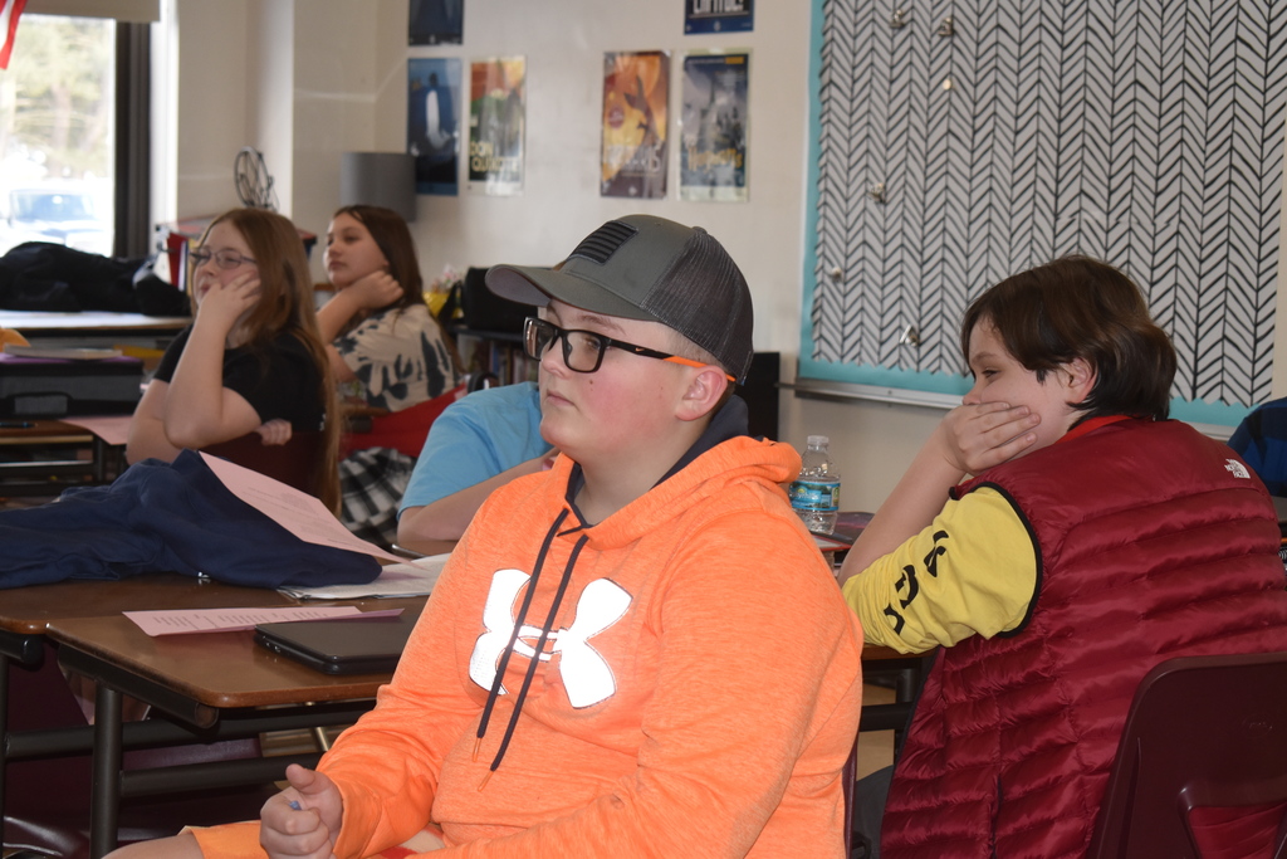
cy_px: 430
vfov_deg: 16.6
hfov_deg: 24.6
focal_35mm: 82
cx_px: 644
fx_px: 2950
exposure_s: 1/60
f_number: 5.6
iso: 900
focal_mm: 55
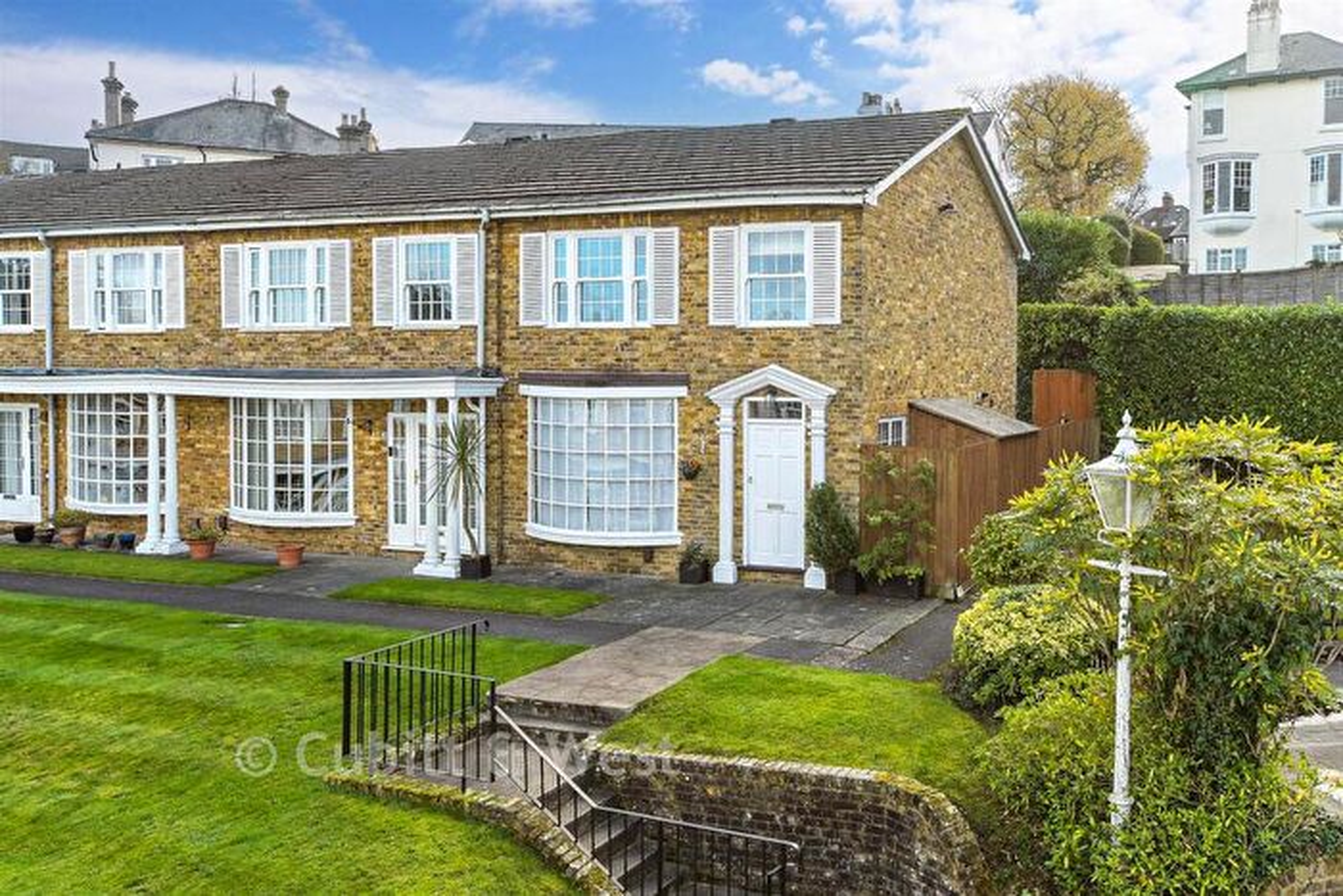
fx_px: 1119
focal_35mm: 30
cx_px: 672
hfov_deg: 61.9
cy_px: 448
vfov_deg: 43.6
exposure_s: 1/40
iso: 160
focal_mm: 20
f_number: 9
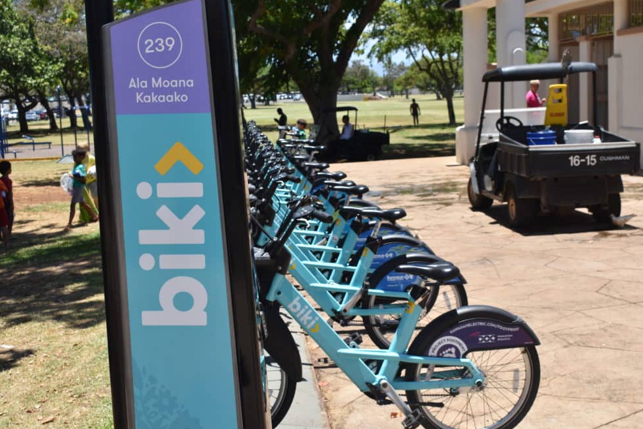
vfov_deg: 24.8
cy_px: 219
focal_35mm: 55
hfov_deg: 36.5
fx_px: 974
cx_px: 331
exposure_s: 1/320
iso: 200
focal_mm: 35
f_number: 9
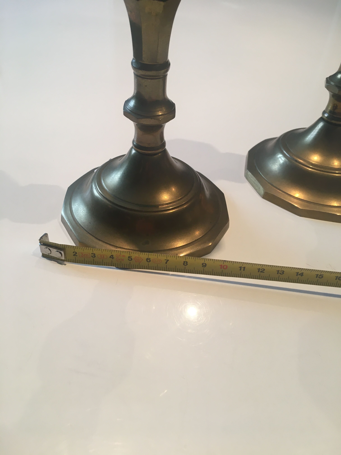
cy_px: 228
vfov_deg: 61.7
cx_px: 170
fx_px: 381
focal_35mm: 29
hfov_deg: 48.2
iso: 80
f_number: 2.2
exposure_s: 1/33
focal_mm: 4.15
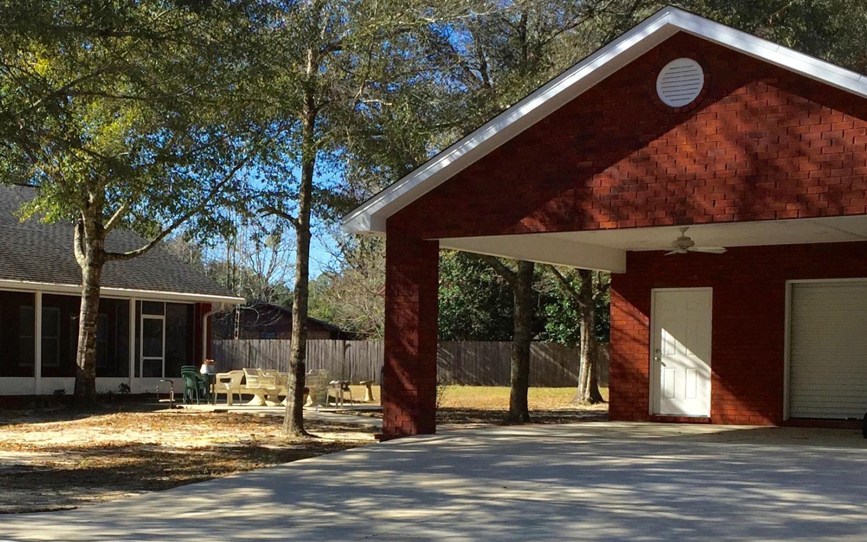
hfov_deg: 33.5
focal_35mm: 60
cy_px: 411
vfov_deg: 21.4
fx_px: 1418
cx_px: 239
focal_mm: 4.15
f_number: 2.2
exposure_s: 1/1412
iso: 32
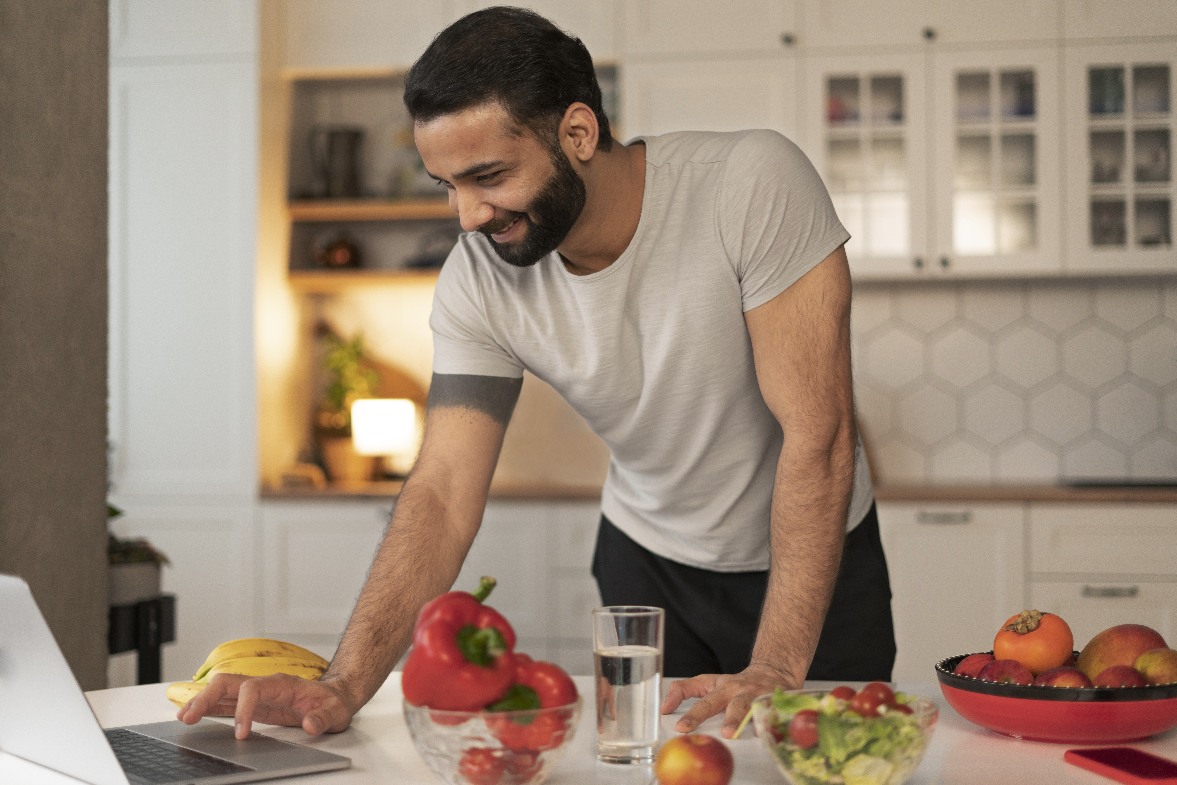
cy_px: 392
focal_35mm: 50
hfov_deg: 39.6
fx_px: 1635
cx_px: 588
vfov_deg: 27.0
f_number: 1.8
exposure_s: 1/160
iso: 500
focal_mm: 50
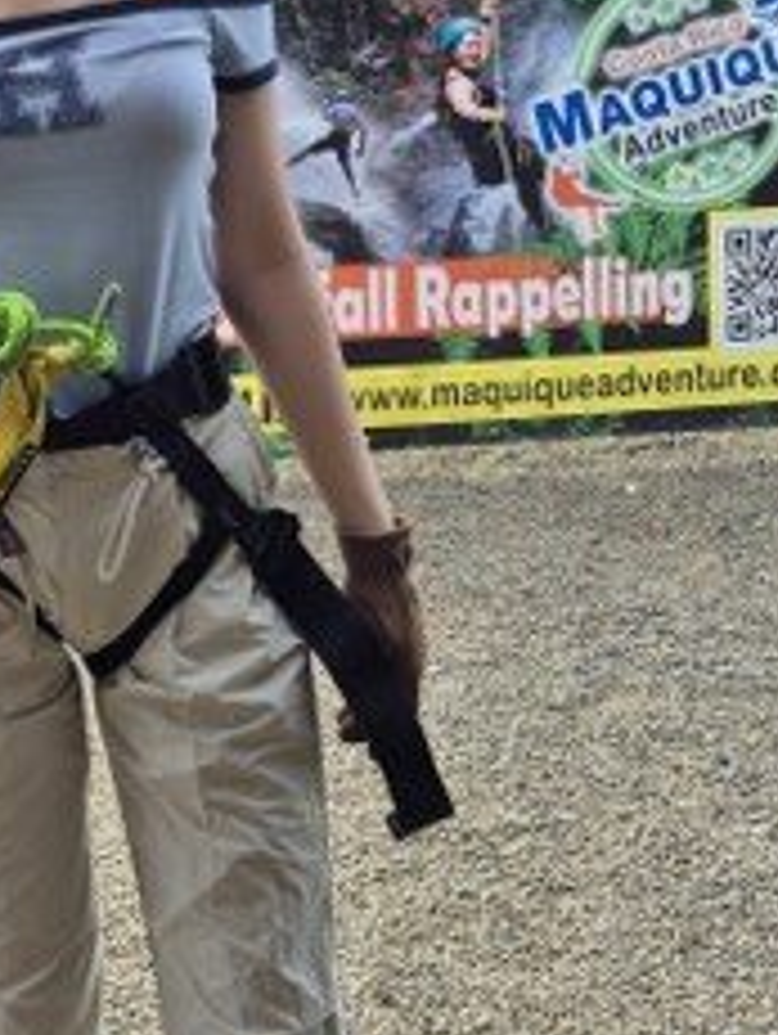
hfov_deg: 21.1
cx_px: -198
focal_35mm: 64
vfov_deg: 28.9
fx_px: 1914
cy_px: 86
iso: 25
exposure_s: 1/1376
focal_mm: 5.4
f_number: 1.8
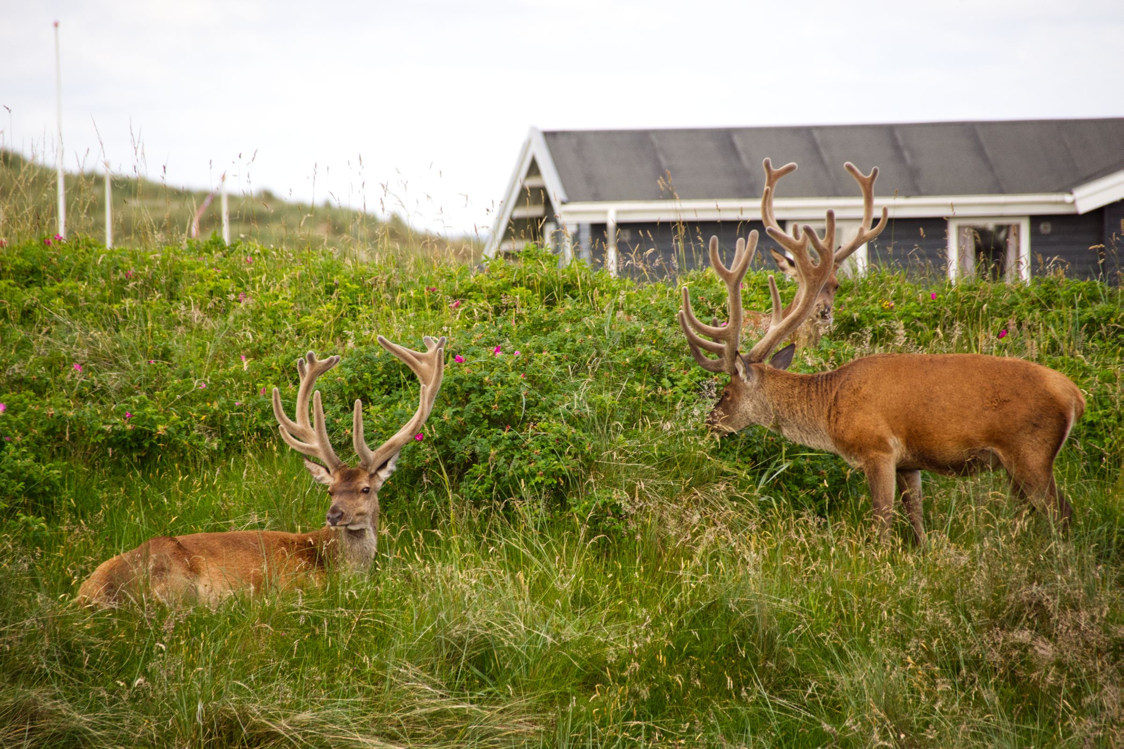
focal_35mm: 450
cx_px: 562
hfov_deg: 4.6
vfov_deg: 3.1
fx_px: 14049
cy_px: 374
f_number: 6.3
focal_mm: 300
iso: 400
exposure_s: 1/250
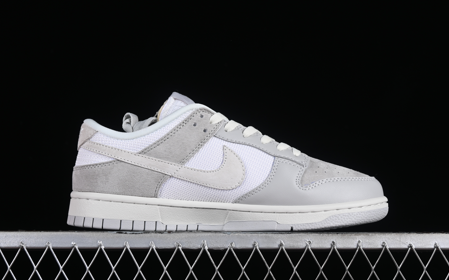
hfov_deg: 26.8
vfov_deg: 16.9
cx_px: 225
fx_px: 942
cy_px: 141
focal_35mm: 77
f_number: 8
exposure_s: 1/80
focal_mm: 50
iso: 160
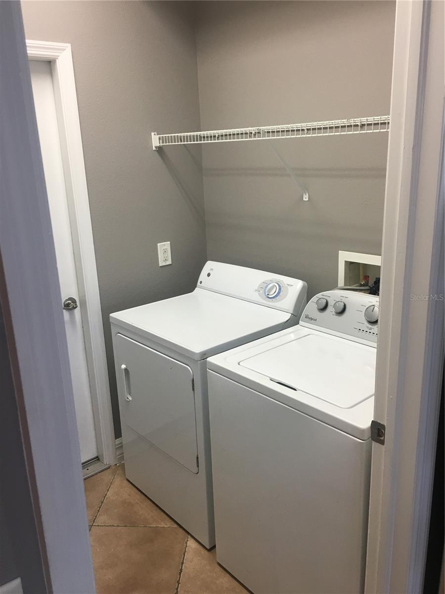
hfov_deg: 48.2
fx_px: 497
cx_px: 222
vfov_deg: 61.7
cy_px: 297
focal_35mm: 29
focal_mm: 4.15
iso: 40
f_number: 2.2
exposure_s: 1/30
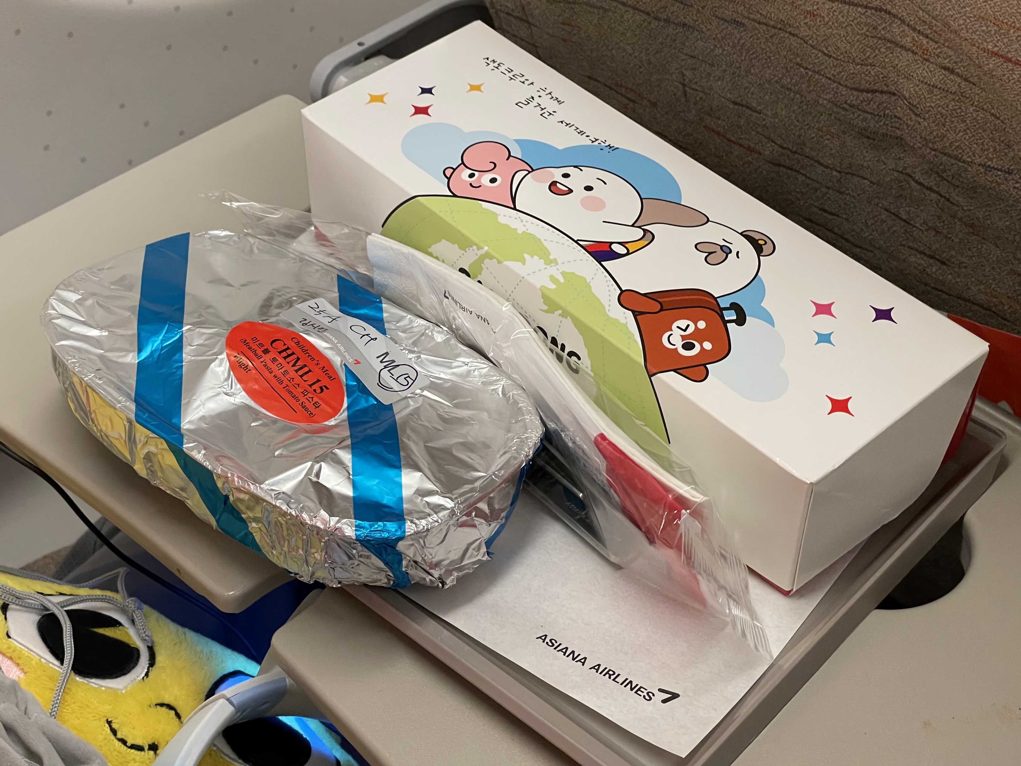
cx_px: 505
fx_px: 1681
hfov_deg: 33.8
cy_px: 389
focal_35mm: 57
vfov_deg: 25.7
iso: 250
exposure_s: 1/57
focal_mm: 6
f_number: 2
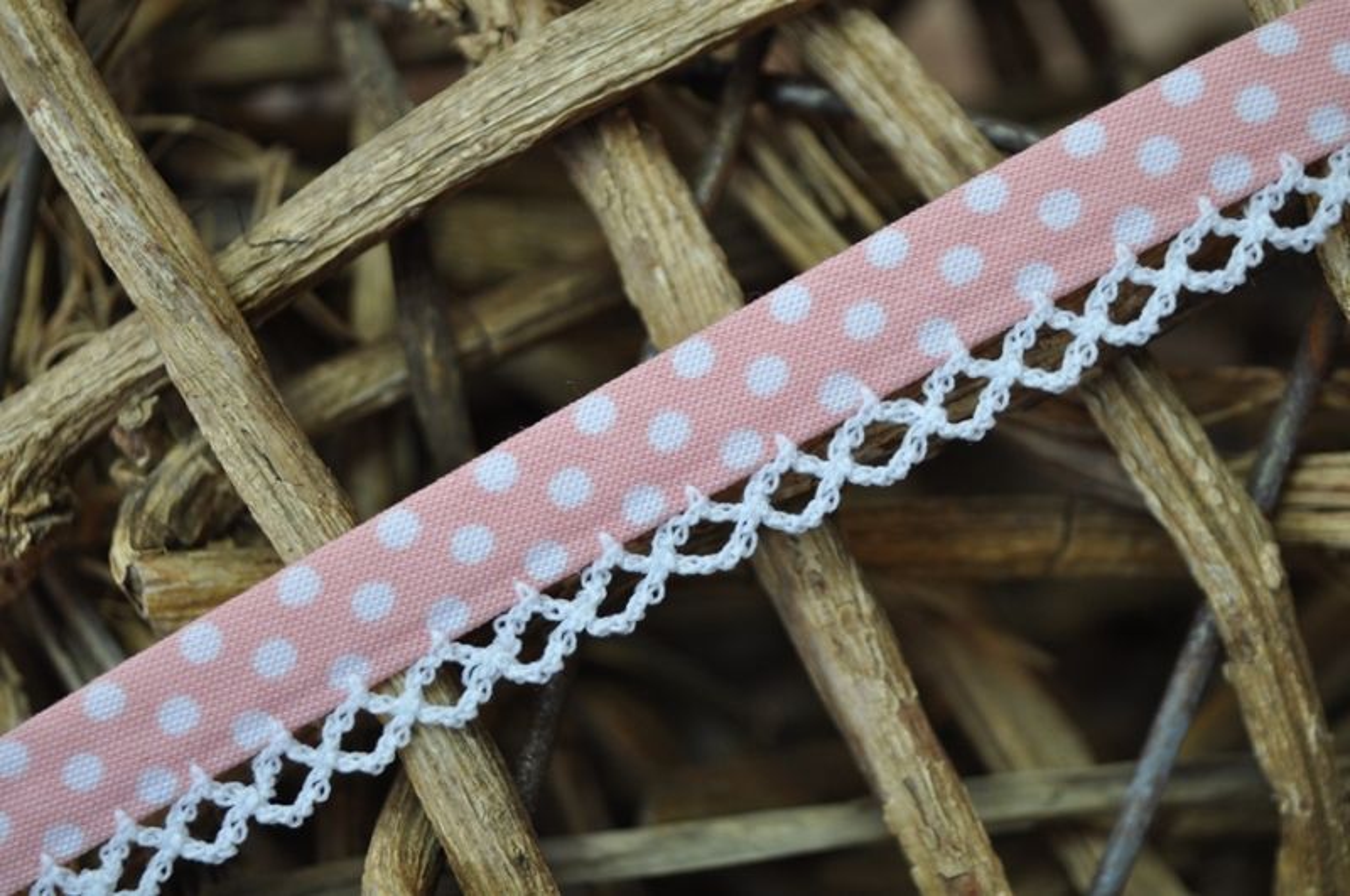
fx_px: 2584
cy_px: 448
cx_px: 675
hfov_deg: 29.3
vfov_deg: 19.7
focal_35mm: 69
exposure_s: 1/80
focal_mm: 46
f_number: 5
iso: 400
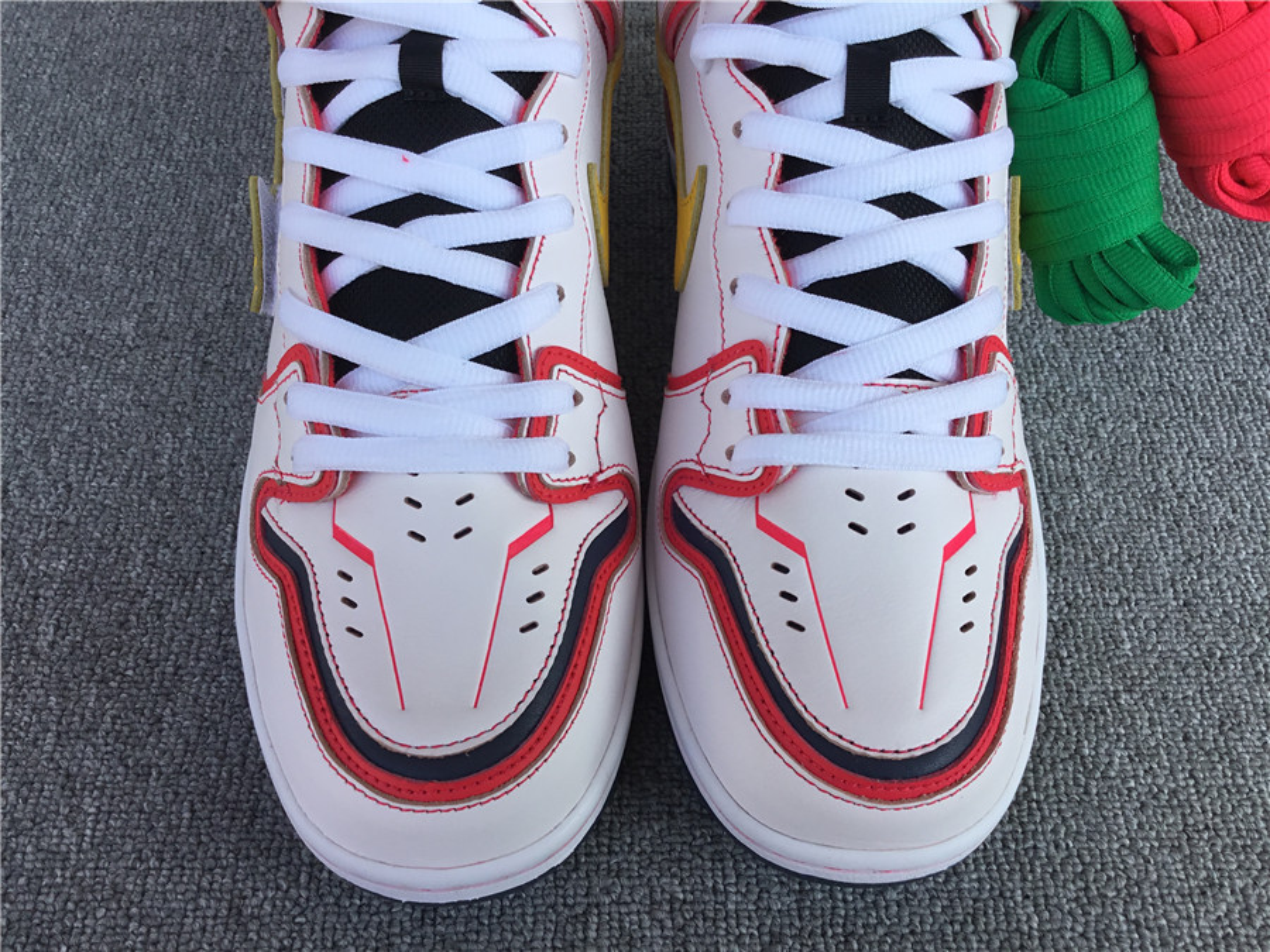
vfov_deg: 45.4
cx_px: 635
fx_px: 1137
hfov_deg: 58.4
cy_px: 476
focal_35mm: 31
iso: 25
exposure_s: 1/443
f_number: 2.4
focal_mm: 3.3
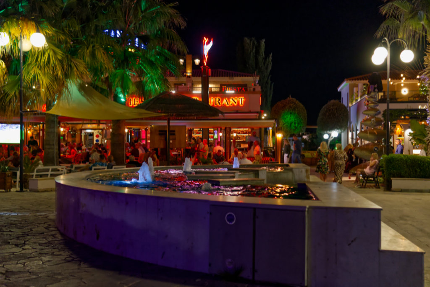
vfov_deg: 29.9
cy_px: 144
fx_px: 538
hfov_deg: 43.6
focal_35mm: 45
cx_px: 215
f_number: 2
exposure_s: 1/160
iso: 2500
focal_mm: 30
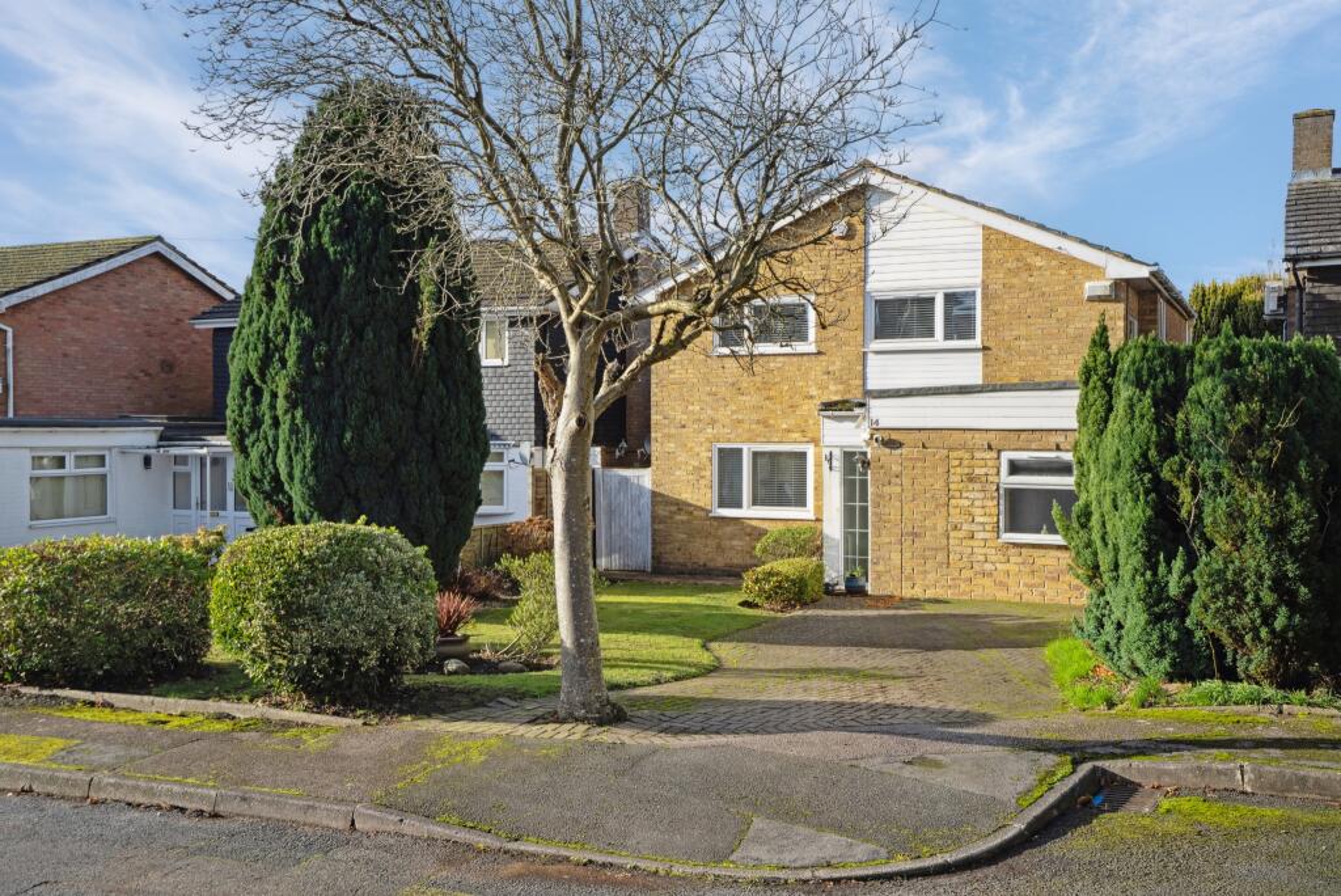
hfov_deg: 55.8
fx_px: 1267
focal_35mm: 34
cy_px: 448
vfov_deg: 38.9
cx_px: 670
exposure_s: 1/500
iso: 640
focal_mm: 34
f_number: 10
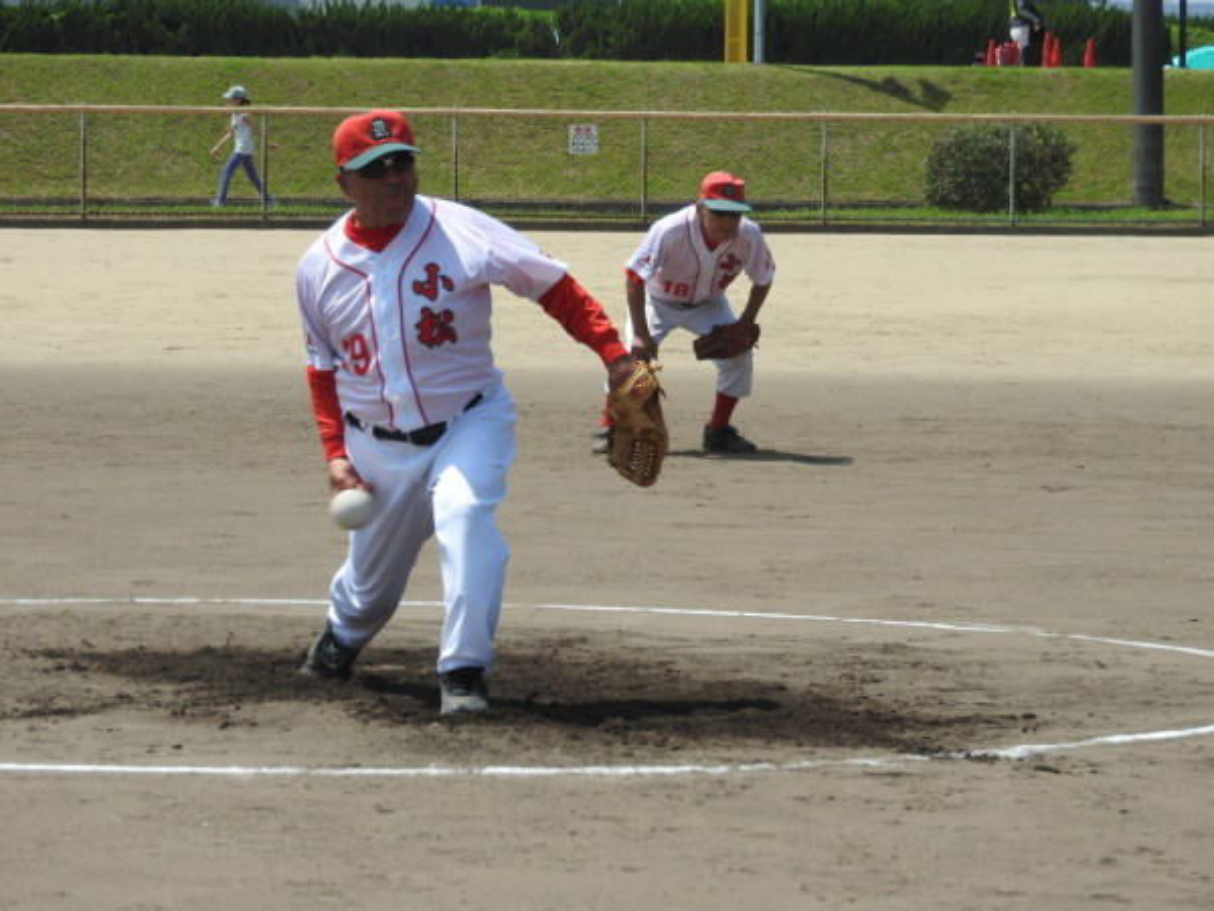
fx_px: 7014
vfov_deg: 7.4
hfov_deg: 9.9
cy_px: 456
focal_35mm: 200
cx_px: 607
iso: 100
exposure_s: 1/640
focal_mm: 35.8
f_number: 5.3
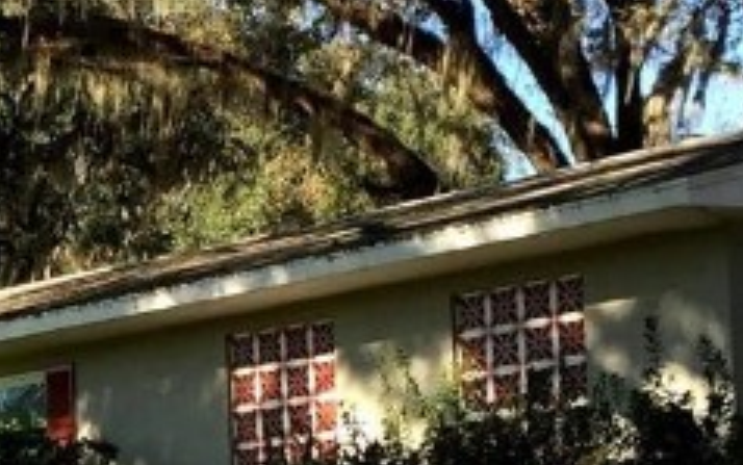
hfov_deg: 15.1
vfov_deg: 9.7
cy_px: 646
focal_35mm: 132
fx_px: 2674
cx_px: -237
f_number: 2.2
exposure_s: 1/565
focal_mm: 4.15
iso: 32
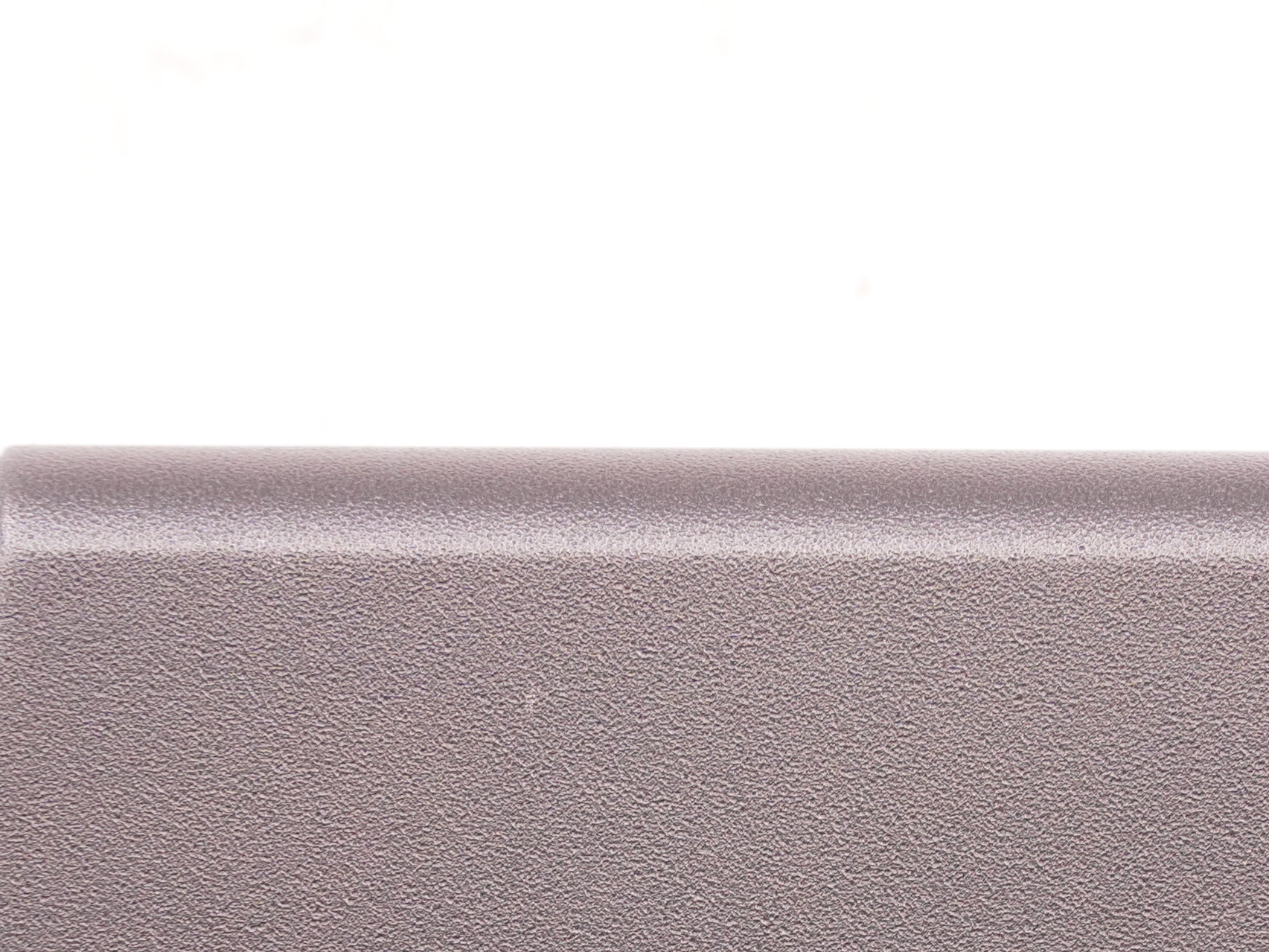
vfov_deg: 4.8
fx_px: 11446
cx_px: 884
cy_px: 937
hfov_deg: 6.3
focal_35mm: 312
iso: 1000
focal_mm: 87
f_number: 5.6
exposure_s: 1/125
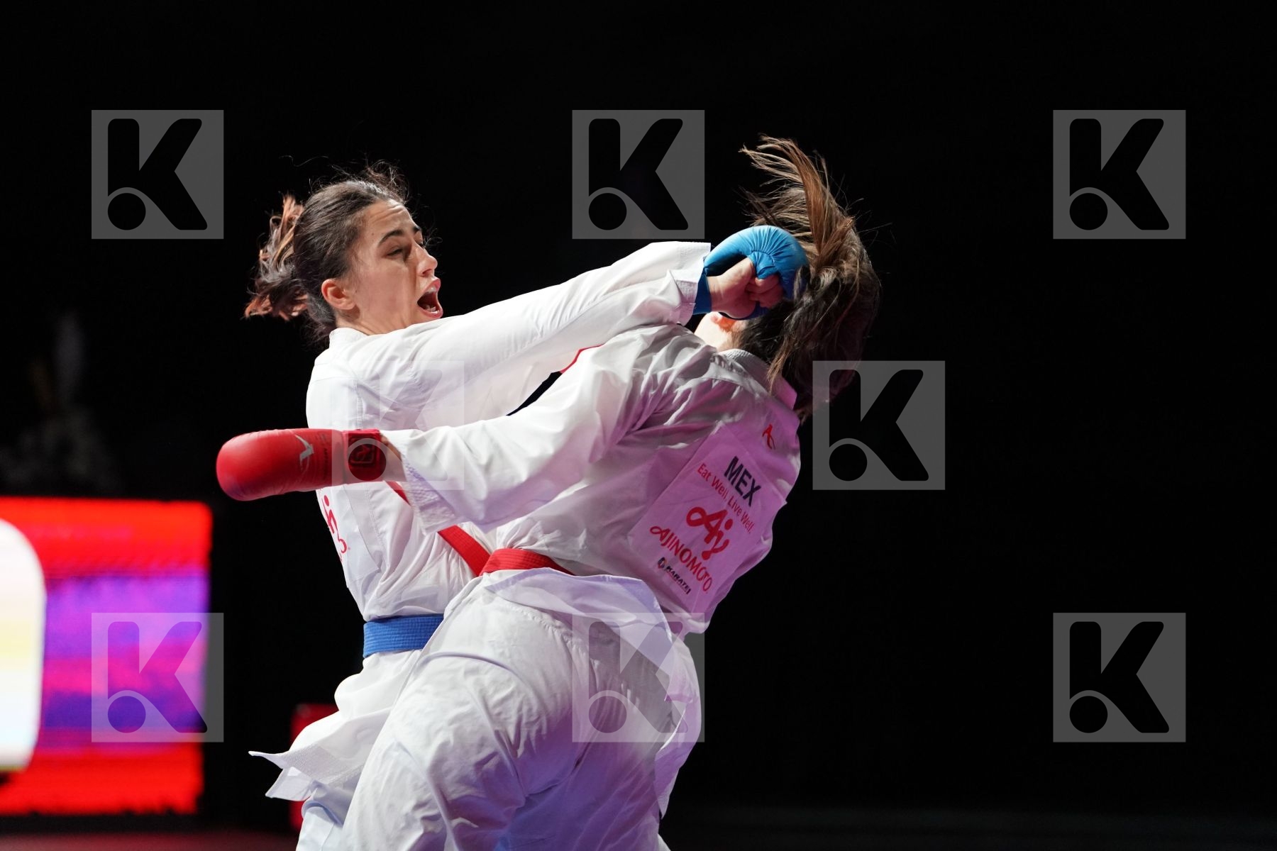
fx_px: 6065
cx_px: 638
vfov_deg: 8.0
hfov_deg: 12.0
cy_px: 426
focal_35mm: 171
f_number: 2.8
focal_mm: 171
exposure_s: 1/1000
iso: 5000
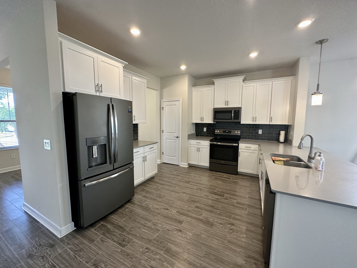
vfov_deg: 85.7
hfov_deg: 102.1
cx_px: 178
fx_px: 144
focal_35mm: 14
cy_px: 134
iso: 200
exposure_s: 1/120
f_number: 2.2
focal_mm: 2.22
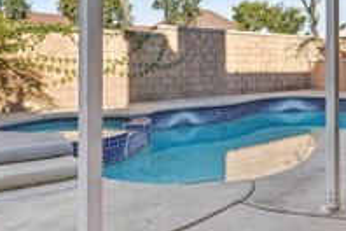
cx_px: 255
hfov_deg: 45.0
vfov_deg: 31.3
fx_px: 404
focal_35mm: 42
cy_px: 58
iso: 100
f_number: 8
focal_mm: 13
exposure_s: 1/80
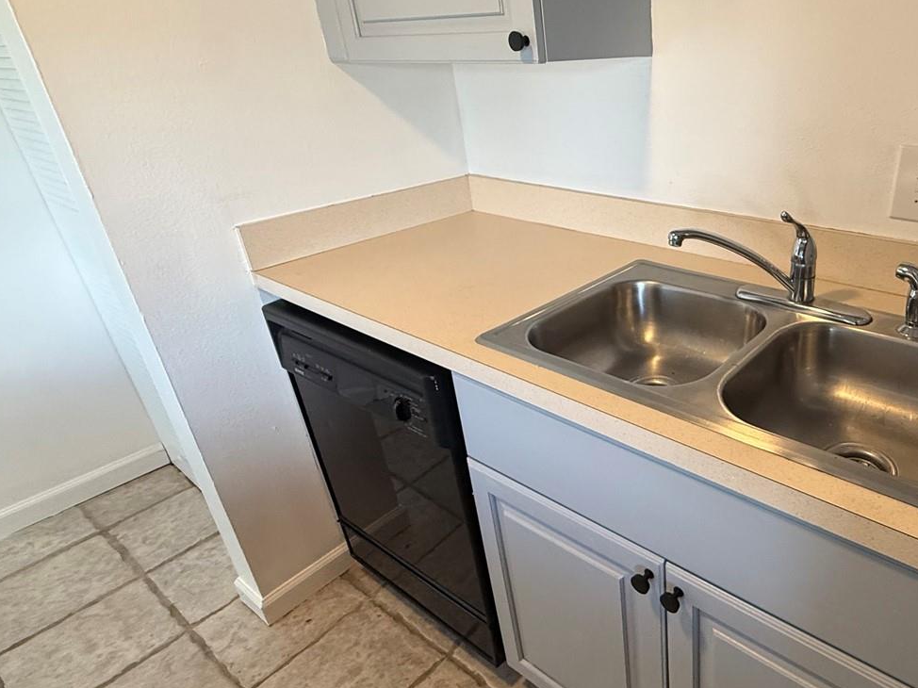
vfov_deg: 58.8
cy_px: 321
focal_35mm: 23
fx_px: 610
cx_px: 667
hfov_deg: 69.9
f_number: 2.2
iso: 250
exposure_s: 1/120
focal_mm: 2.22
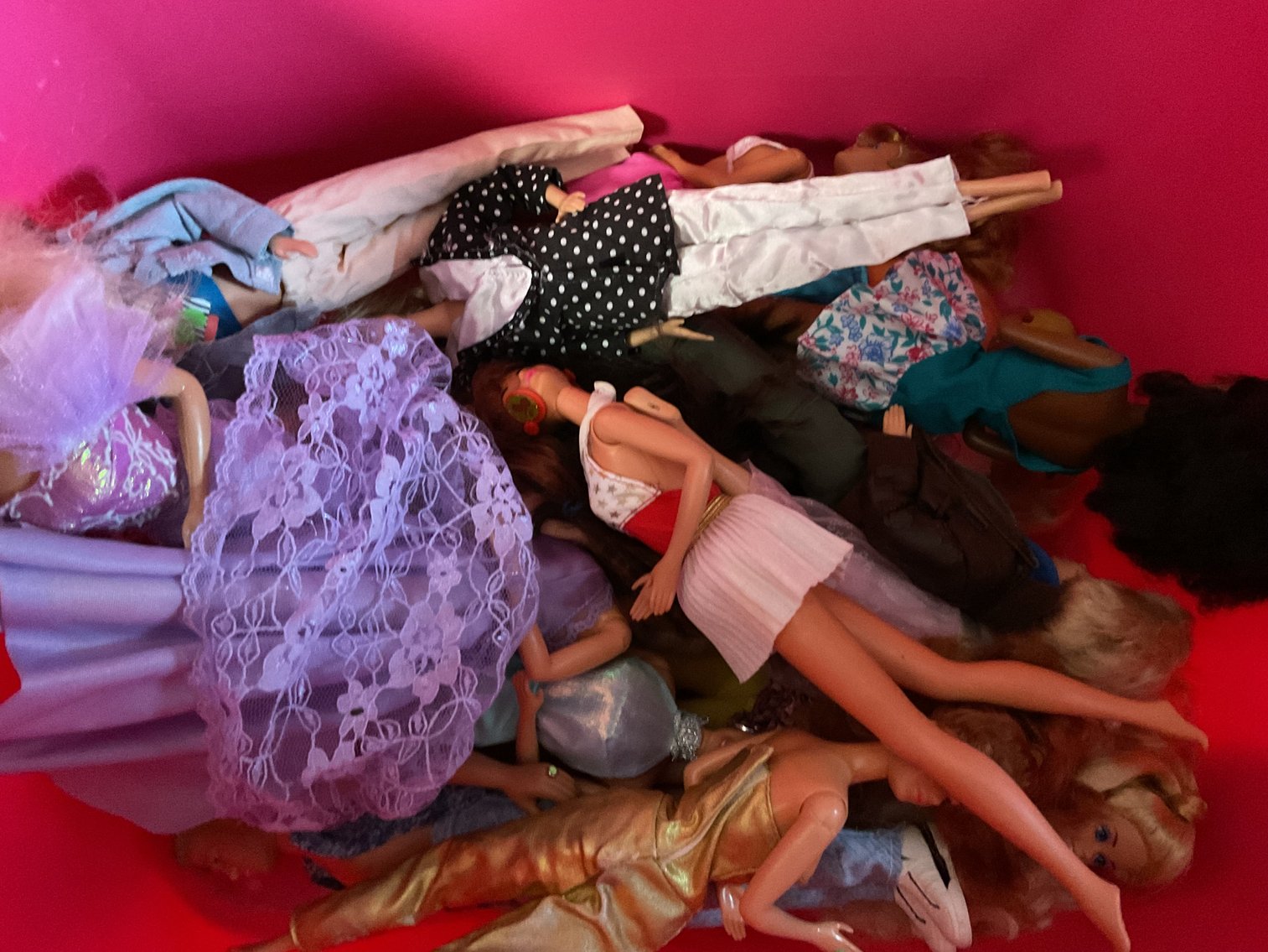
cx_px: 634
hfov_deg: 61.7
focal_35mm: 29
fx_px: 1062
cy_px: 476
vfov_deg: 48.2
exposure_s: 1/20
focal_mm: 3
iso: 500
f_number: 1.8
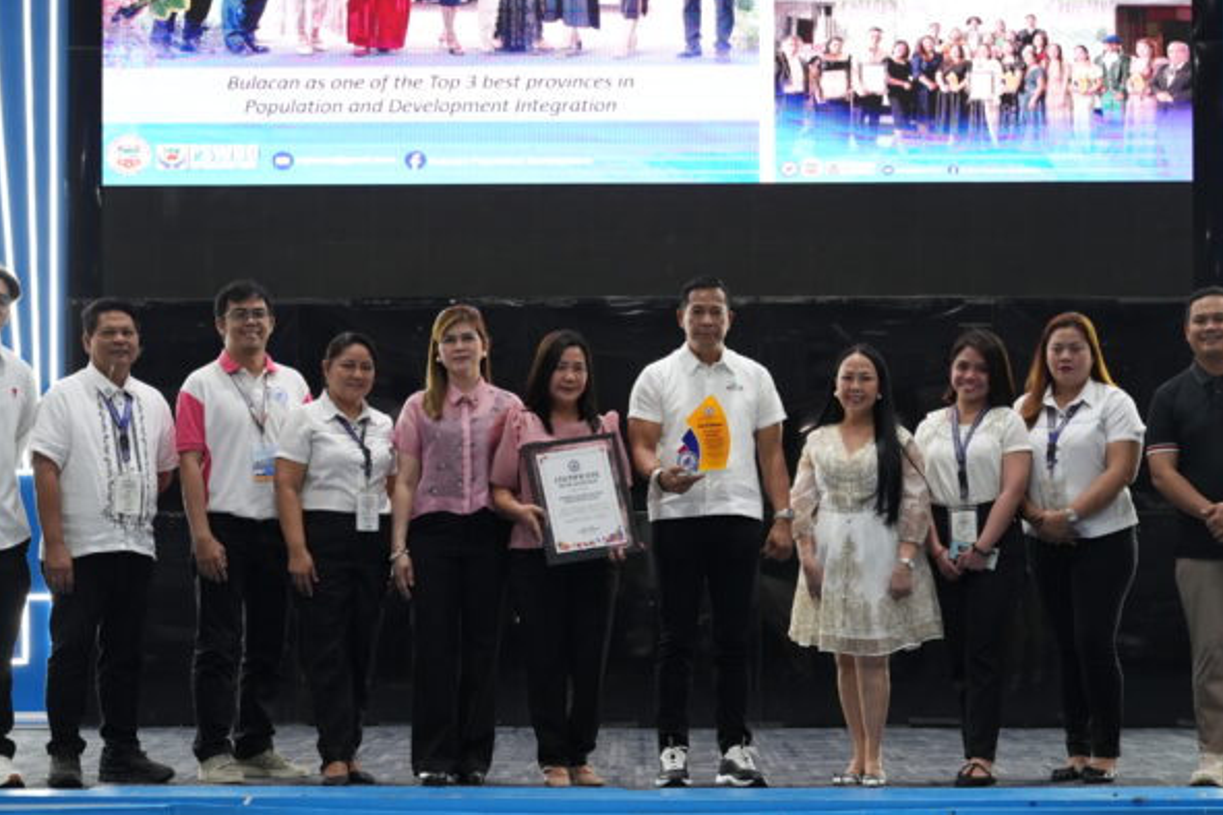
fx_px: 2955
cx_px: 594
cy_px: 525
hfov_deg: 23.4
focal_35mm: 87
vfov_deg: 15.7
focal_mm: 67
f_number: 4
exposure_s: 1/200
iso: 2000
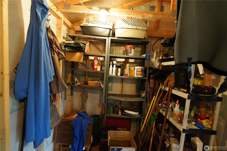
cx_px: 114
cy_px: 76
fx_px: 88
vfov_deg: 81.2
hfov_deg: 104.3
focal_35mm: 14
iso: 1600
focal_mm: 14
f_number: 4
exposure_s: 1/30
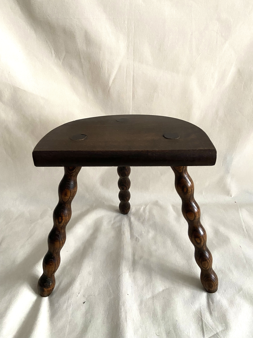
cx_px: 126
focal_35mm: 26
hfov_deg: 53.1
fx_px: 253
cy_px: 169
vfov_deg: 67.3
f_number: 1.8
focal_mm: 4.25
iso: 800
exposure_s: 1/30
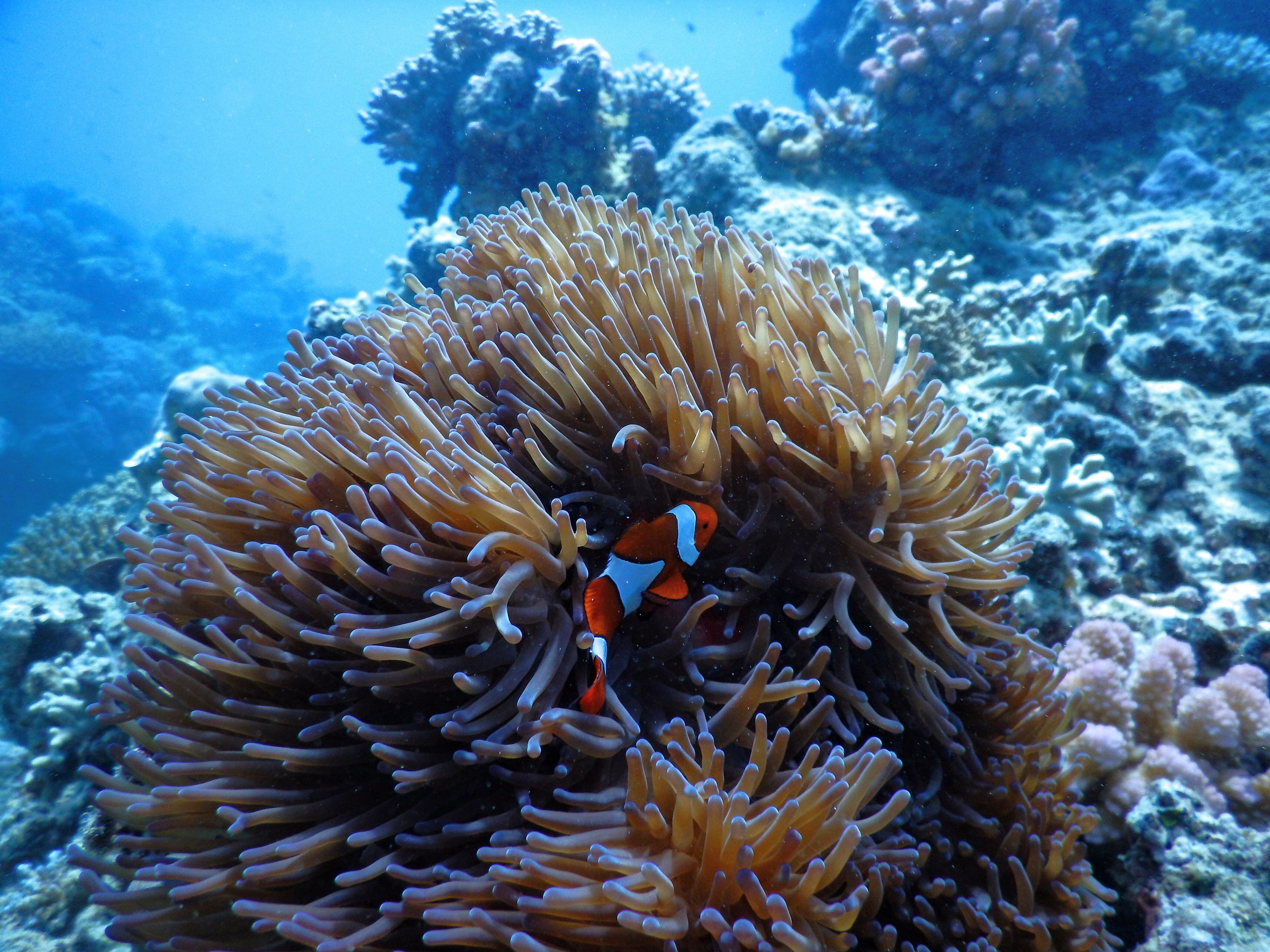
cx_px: 635
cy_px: 476
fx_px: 881
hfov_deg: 71.6
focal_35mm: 24
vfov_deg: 56.8
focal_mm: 4.3
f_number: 2.8
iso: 125
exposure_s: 1/640
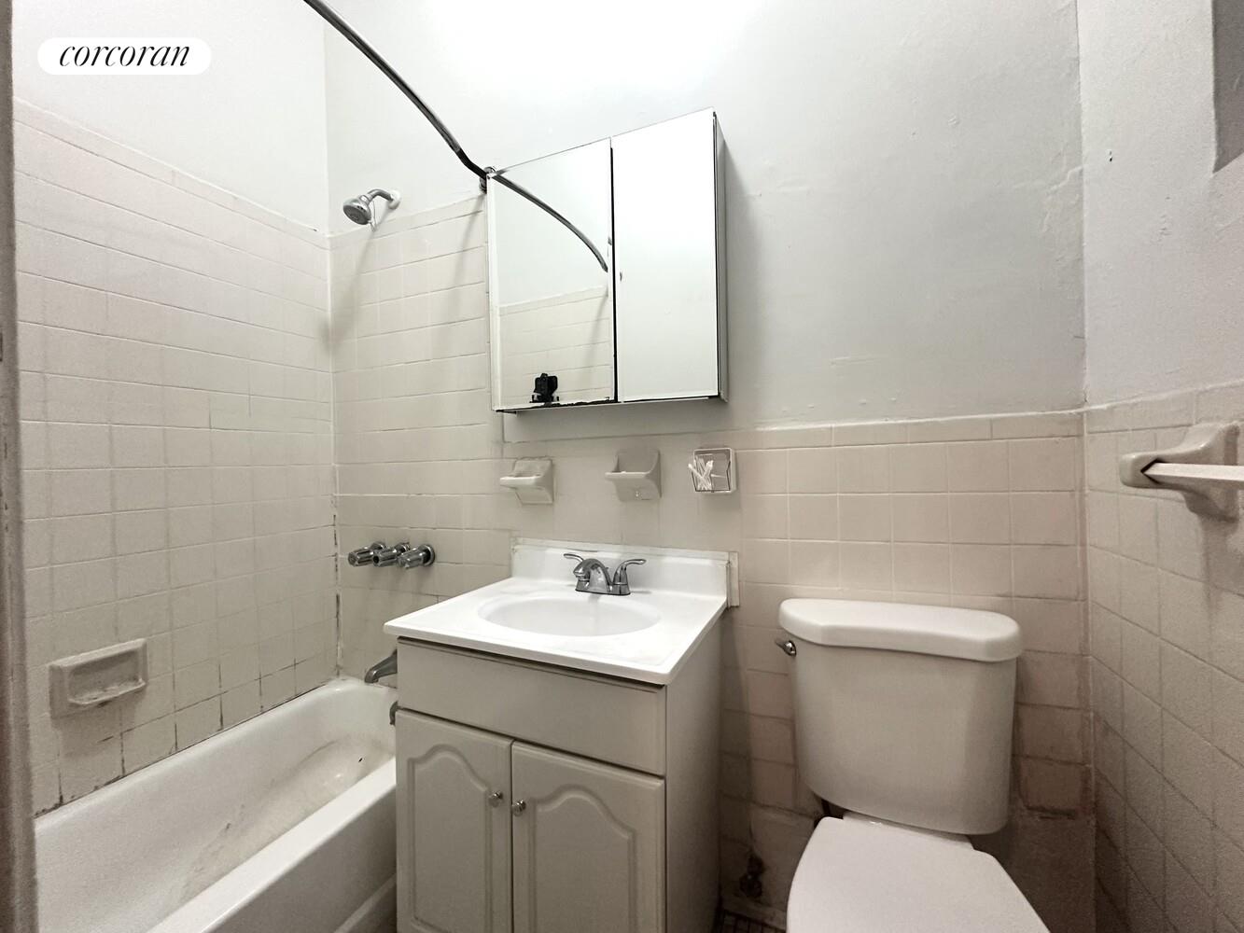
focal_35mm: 14
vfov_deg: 85.7
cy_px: 466
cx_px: 622
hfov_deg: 102.1
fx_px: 503
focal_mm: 2.22
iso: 500
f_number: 2.2
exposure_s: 1/60
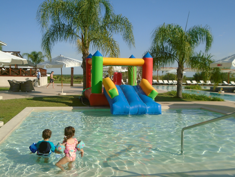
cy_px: 88
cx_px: 118
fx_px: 244
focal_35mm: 36
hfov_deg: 51.4
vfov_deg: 39.7
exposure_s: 1/200
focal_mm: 6.4
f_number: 9.5
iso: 100
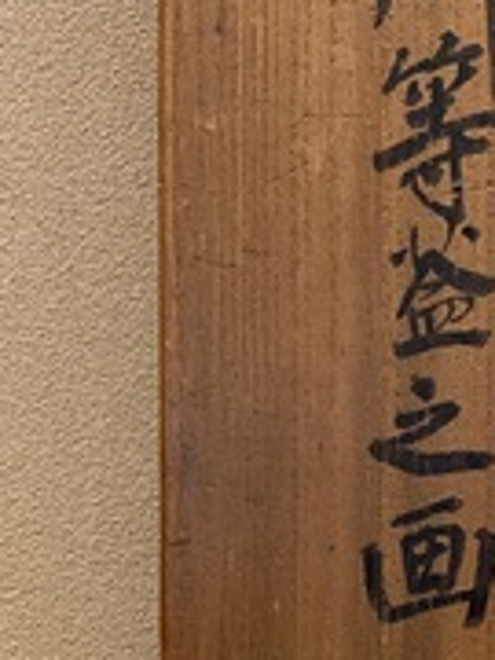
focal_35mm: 78
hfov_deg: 18.7
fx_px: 1487
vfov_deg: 24.4
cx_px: 416
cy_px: 572
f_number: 1.8
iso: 250
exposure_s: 1/60
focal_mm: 4.25
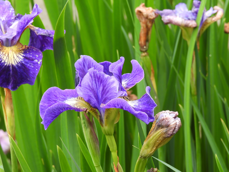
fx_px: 1720
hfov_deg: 7.6
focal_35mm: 260
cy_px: 86
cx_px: 114
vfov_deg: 5.7
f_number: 4.5
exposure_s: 1/125
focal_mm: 46.4
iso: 100
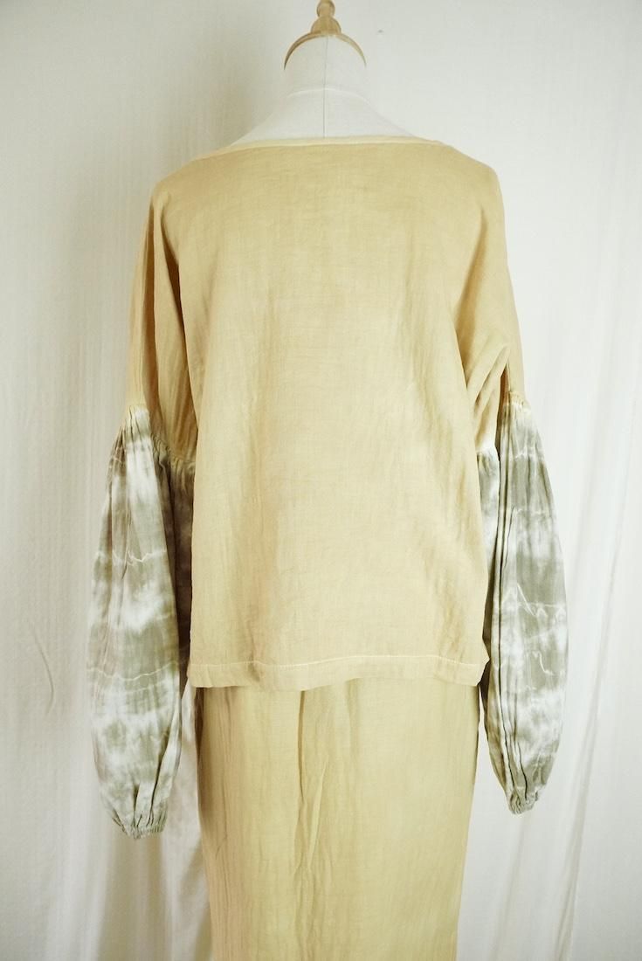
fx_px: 641
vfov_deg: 73.7
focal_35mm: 24
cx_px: 321
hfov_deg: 53.2
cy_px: 480
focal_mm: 16
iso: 6400
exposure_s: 1/160
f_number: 8
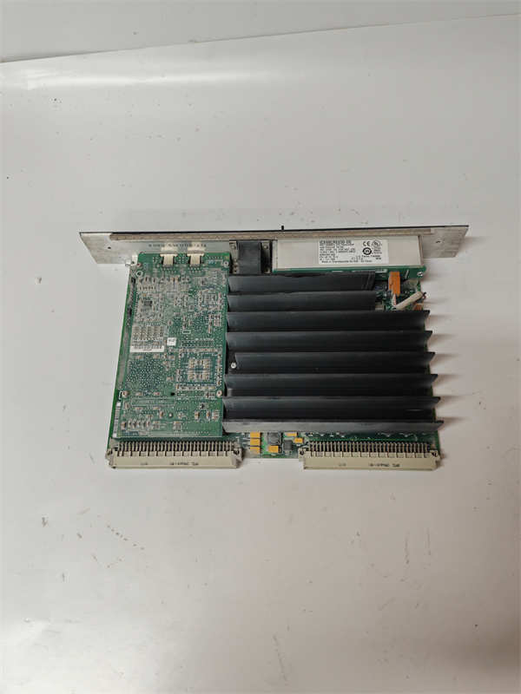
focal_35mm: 27
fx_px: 542
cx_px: 260
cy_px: 347
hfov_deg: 51.4
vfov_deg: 65.3
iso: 800
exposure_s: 1/100
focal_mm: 6.12
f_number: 1.9
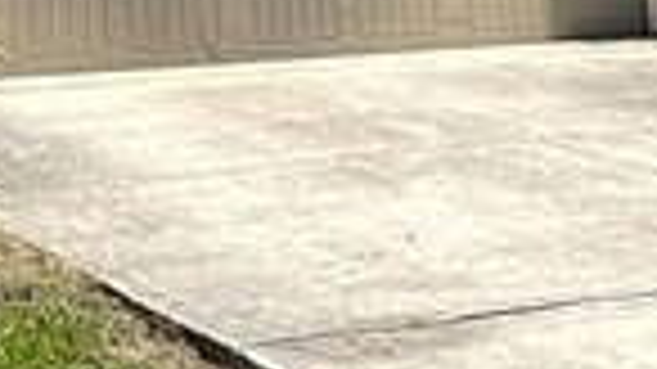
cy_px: -432
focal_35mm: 124
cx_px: -176
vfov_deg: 9.0
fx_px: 2159
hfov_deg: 16.4
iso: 32
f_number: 1.6
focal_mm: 5.1
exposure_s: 1/3003
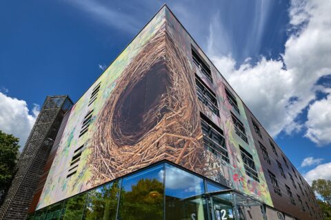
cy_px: 110
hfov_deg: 104.3
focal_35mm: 14
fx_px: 129
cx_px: 166
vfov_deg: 81.2
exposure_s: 1/1000
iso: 200
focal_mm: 14
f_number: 9
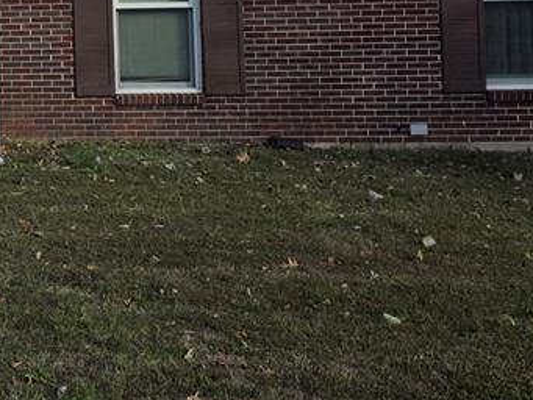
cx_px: -239
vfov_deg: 20.7
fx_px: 1063
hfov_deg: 23.3
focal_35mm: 69
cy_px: 16
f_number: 1.7
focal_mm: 6.3
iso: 80
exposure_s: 1/2961
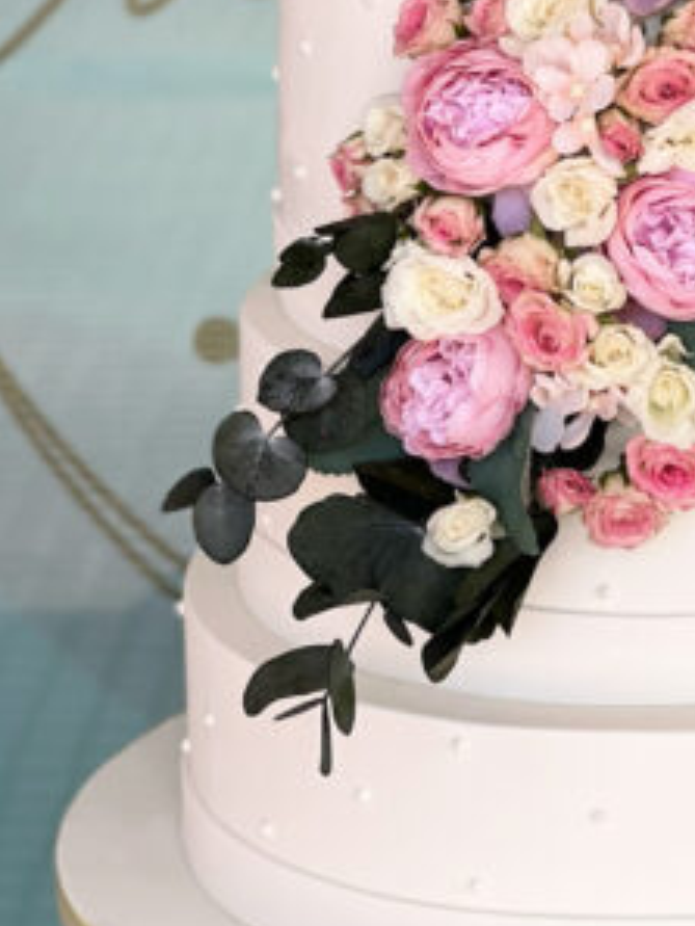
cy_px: 221
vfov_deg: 10.3
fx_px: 5136
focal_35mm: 192
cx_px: 687
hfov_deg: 7.7
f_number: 2.8
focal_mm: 9
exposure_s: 1/131
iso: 20
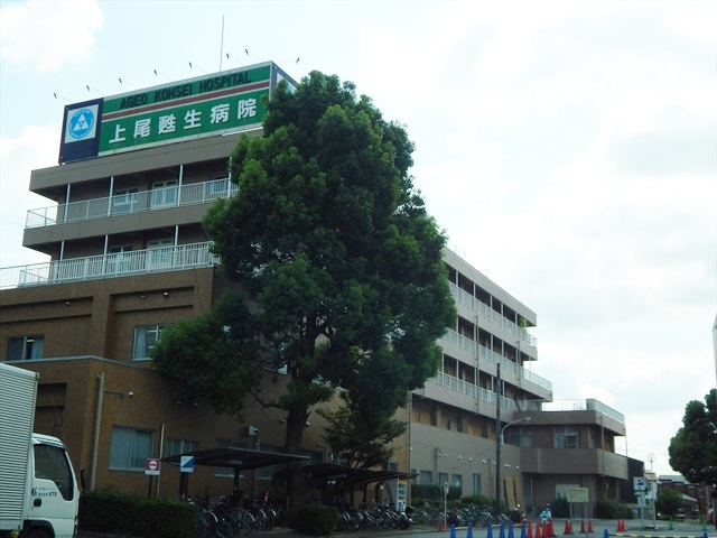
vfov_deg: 33.6
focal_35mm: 43
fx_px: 891
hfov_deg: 43.9
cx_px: 358
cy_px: 269
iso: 125
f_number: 3.6
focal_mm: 7.7
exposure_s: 1/1250
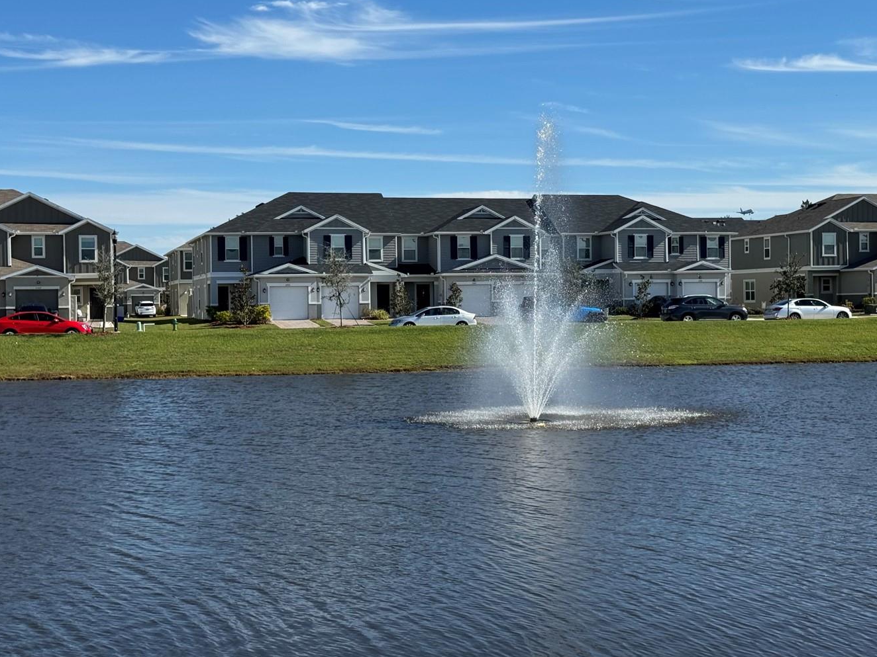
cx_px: 505
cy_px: 305
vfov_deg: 25.2
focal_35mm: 58
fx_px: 1469
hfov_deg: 33.2
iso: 64
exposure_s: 1/4975
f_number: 1.78
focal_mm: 6.86
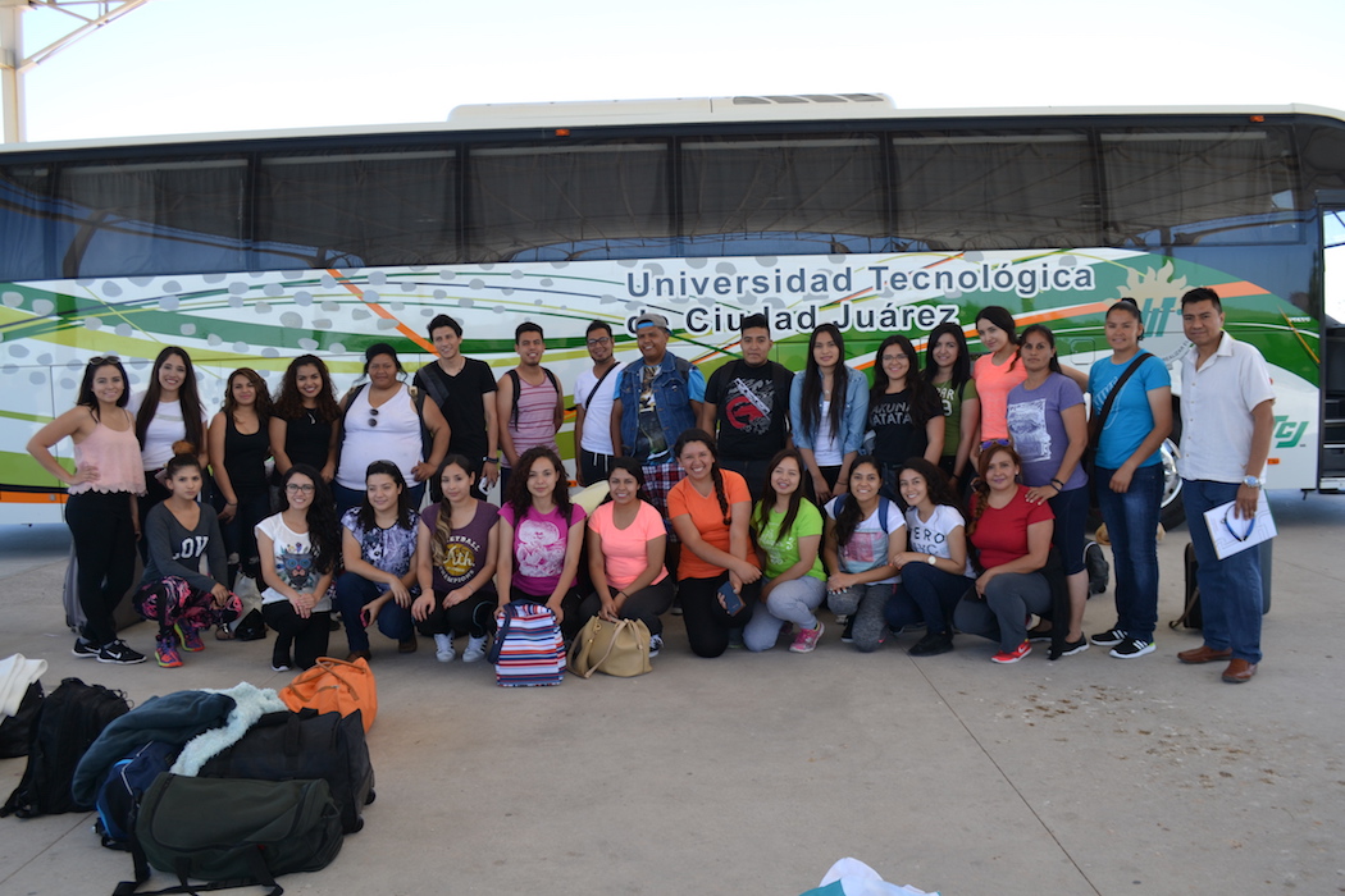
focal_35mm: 27
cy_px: 448
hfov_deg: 67.4
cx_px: 672
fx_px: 1009
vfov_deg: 47.9
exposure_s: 1/125
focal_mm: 18
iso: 125
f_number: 5.6
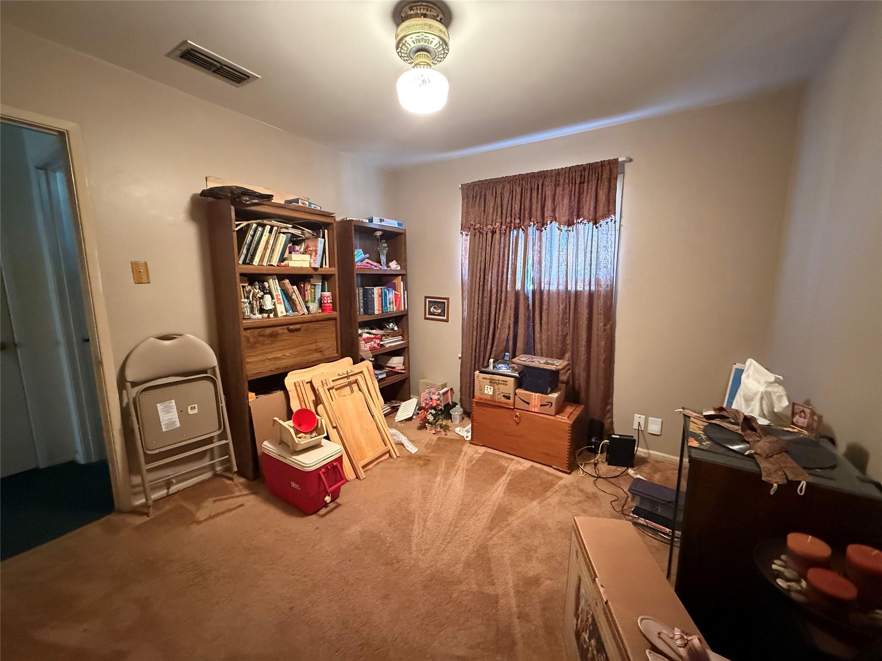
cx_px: 441
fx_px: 357
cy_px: 330
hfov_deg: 102.1
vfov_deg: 85.7
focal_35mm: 14
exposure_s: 1/40
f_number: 2.2
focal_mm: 2.22
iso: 1000
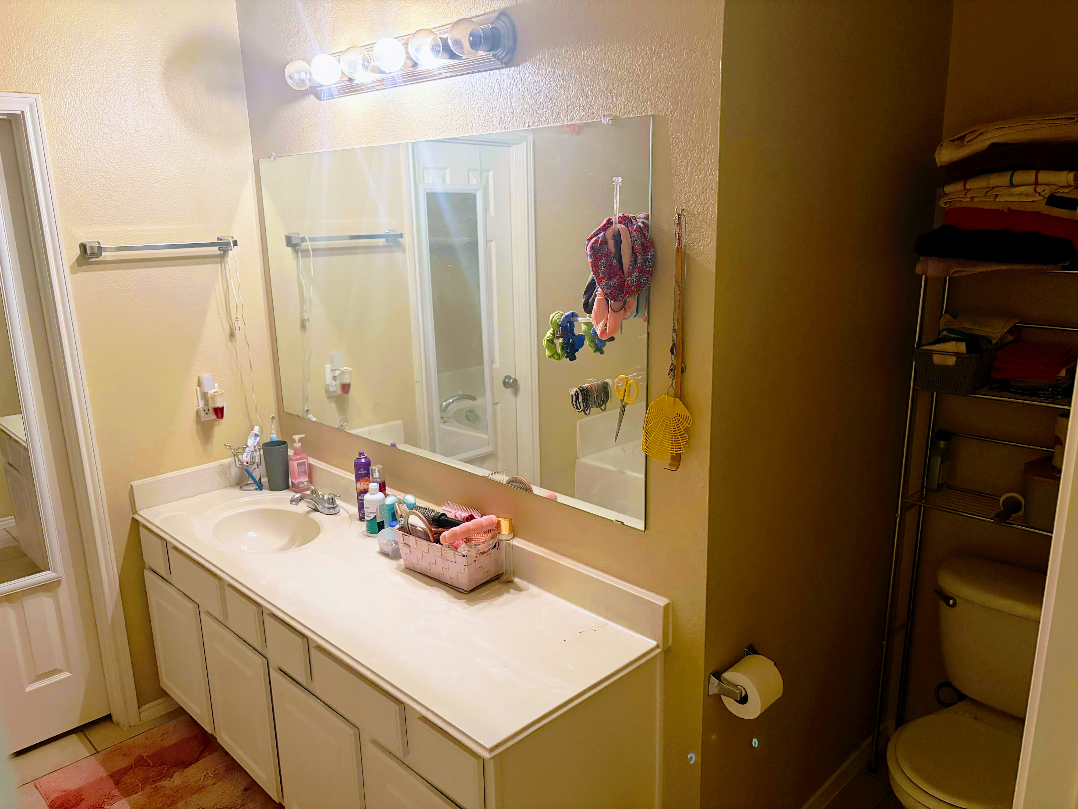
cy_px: 404
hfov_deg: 67.3
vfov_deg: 53.1
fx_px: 810
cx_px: 539
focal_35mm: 26
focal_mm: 5.96
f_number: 1.6
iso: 400
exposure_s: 1/60
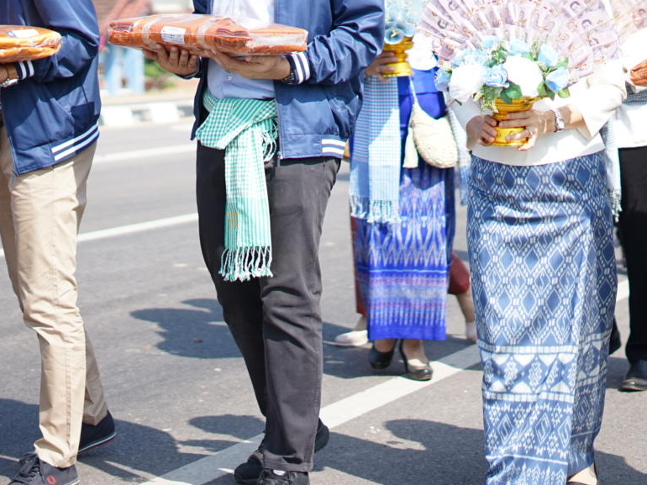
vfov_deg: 14.6
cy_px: 94
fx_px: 1887
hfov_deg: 19.4
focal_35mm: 101
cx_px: 358
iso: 400
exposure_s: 1/8000
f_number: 1.8
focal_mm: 50
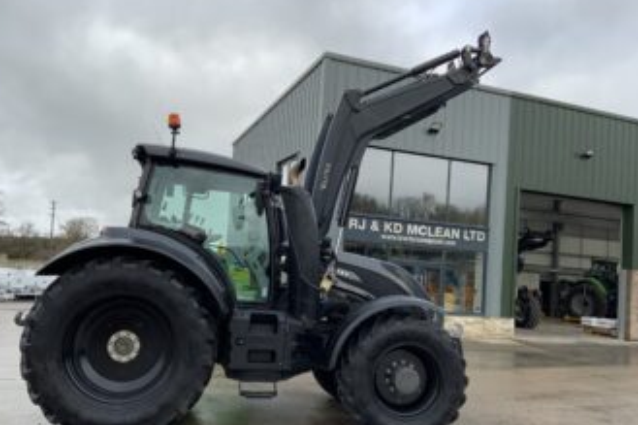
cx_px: 318
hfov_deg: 57.2
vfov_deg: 39.9
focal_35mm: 33
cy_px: 237
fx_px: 585
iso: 16
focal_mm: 3
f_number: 1.8
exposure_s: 1/360
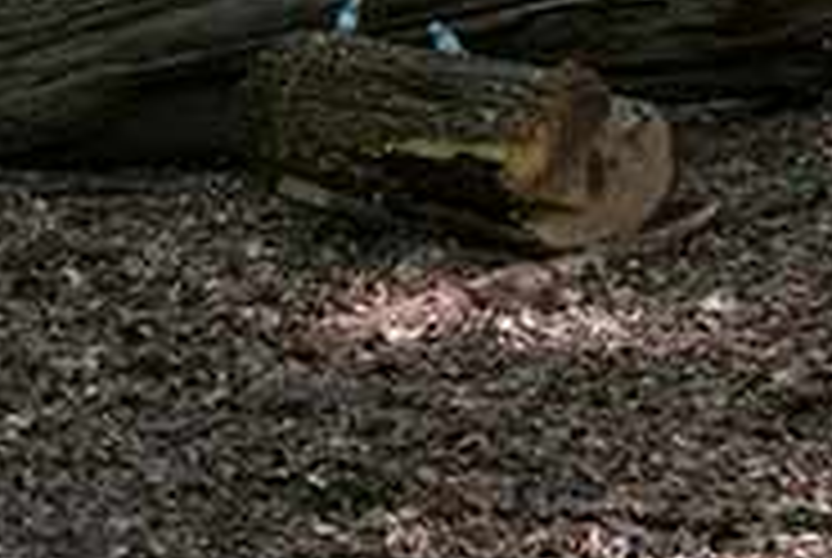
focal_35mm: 119
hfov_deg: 16.2
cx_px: -283
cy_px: -232
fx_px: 2755
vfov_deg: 11.2
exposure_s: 1/180
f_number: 5.6
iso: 800
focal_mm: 38
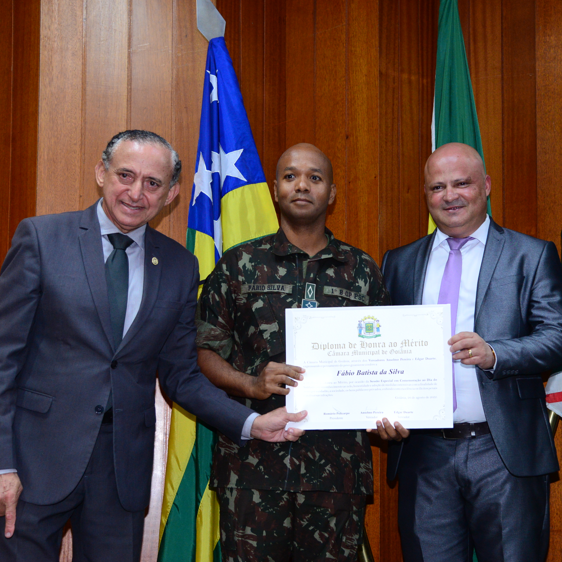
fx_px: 1231
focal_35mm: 67
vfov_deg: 25.7
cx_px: 372
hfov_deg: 25.6
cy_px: 284
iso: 2500
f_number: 4.5
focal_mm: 52
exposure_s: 1/125
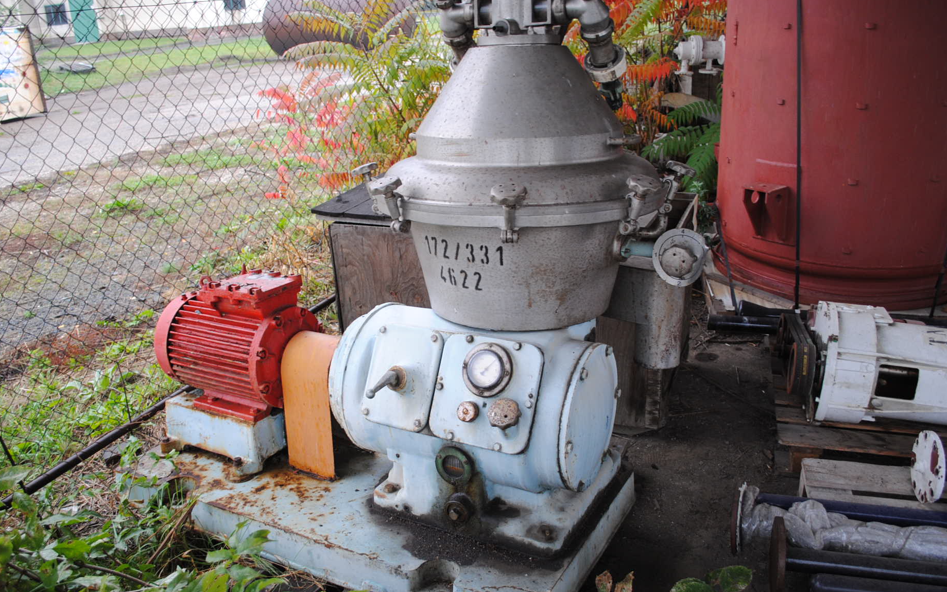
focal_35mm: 29
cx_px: 459
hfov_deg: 64.6
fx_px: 749
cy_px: 305
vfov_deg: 43.2
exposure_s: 1/30
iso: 250
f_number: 3.5
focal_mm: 18
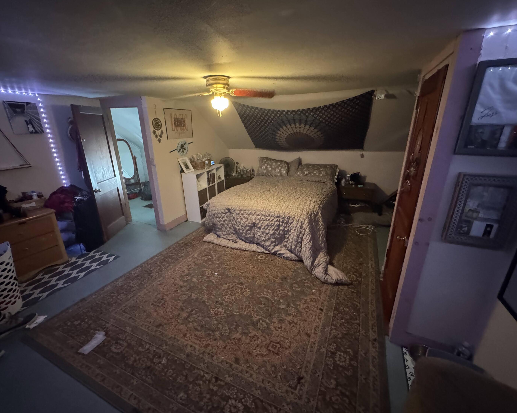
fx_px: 230
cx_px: 255
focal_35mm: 15
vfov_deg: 84.0
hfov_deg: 96.8
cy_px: 206
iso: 1600
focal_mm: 2.22
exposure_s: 1/30
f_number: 2.2
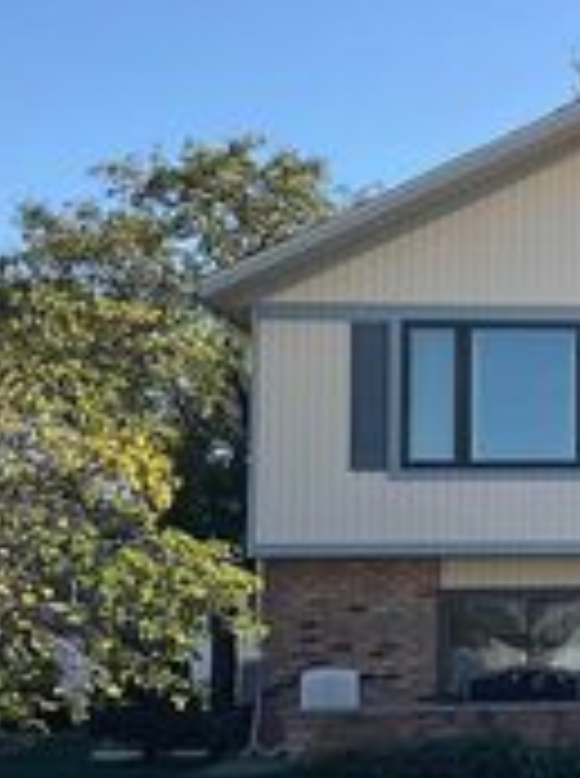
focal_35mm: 84
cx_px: 859
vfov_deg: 23.3
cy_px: 483
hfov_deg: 16.1
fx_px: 1884
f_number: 1.8
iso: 16
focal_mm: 3
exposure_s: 1/1675
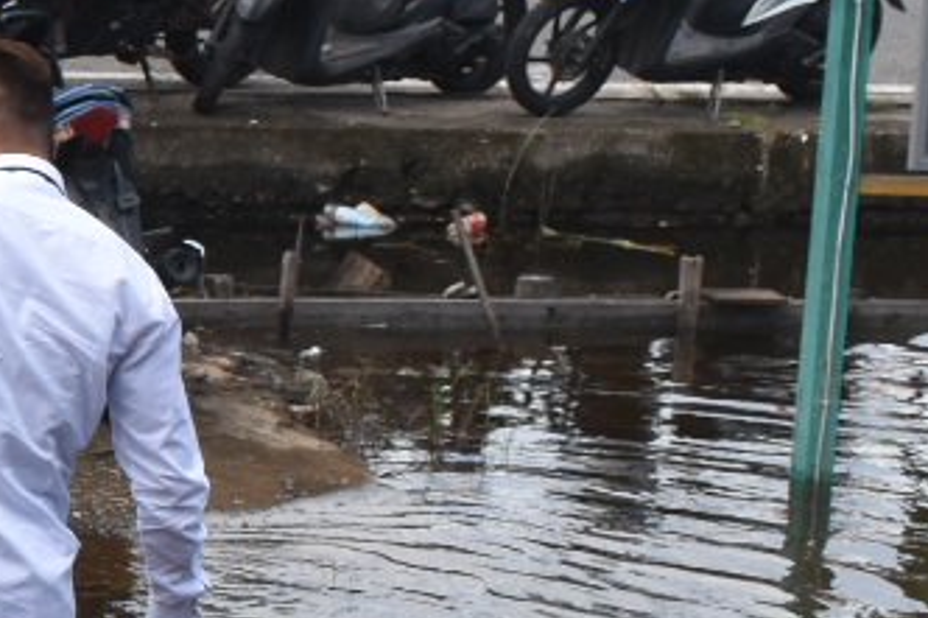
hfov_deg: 11.4
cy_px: 542
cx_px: -707
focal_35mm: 168
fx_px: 4340
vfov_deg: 8.1
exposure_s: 1/250
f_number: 8
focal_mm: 23
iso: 200
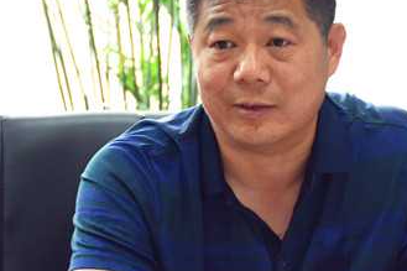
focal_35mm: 153
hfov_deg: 13.4
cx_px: 254
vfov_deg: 9.0
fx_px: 1729
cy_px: 155
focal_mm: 42
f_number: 4.5
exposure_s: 1/60
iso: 1000
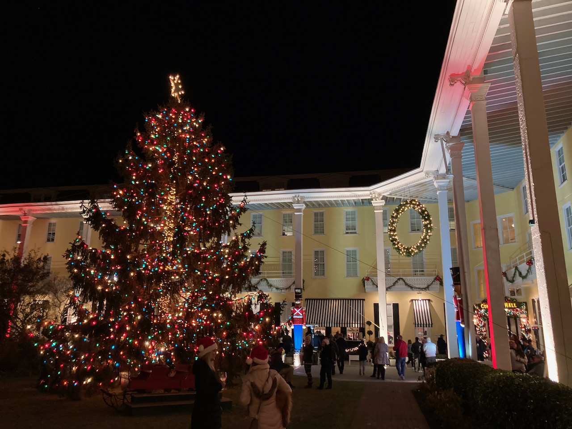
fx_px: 463
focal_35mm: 28
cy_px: 214
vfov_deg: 49.7
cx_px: 286
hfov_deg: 63.4
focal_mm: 3.99
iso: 500
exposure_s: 1/30
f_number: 1.8
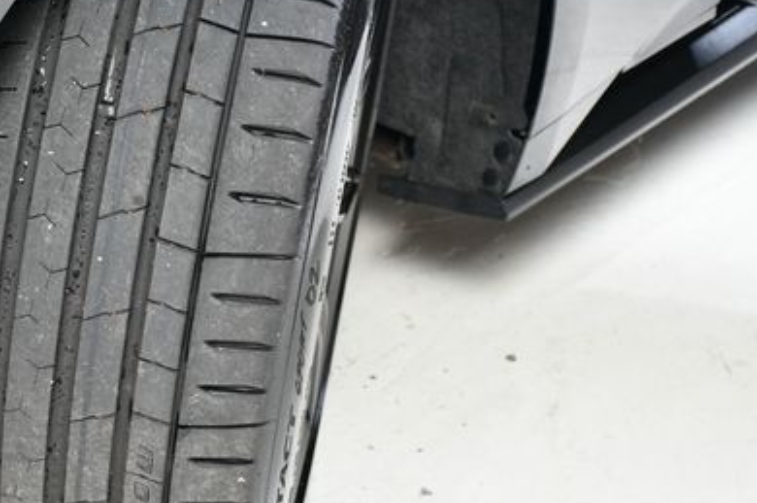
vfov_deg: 12.4
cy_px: 262
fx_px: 2310
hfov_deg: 18.4
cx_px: 142
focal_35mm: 110
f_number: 4.5
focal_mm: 45
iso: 100
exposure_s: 1/160
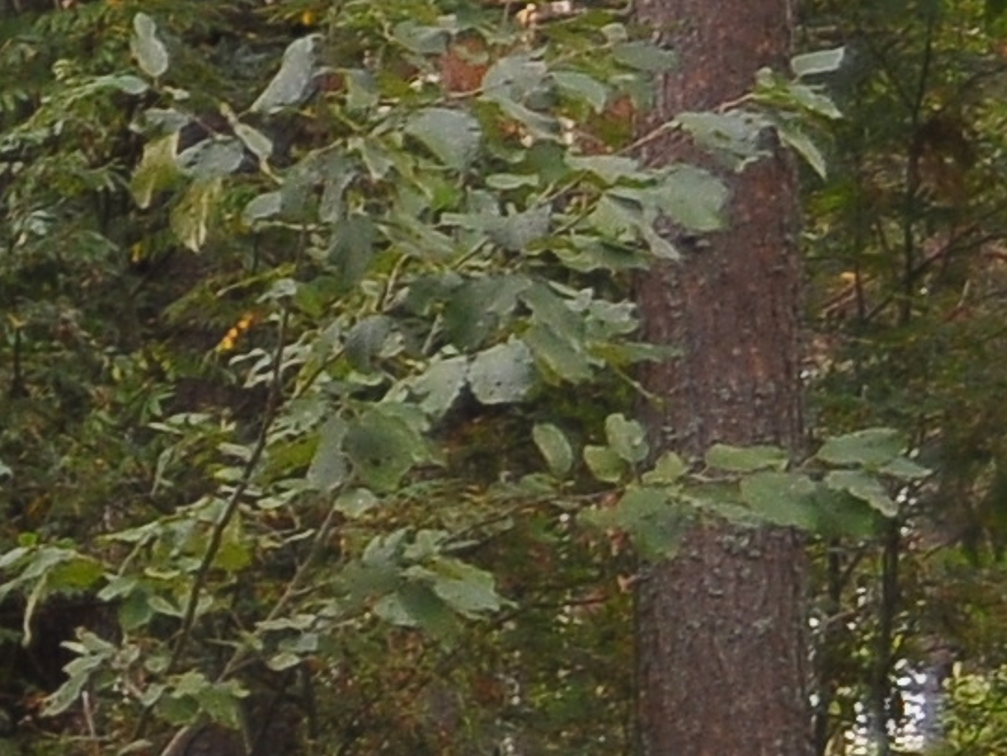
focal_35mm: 251
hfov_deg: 6.5
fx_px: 7303
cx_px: -2861
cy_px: 790
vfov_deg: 5.9
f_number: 6.3
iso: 250
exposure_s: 1/160
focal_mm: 22
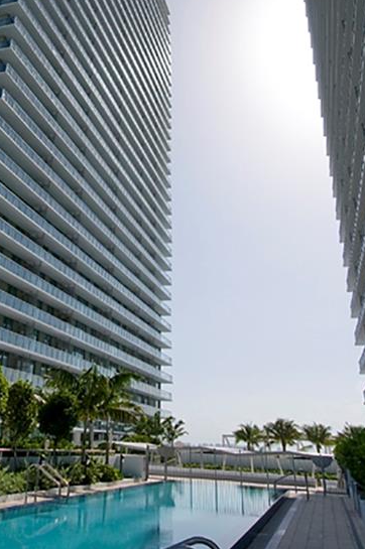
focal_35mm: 33
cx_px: 117
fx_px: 503
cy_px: 171
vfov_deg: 55.7
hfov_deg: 39.3
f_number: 7.1
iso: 250
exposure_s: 1/2500
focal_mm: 10
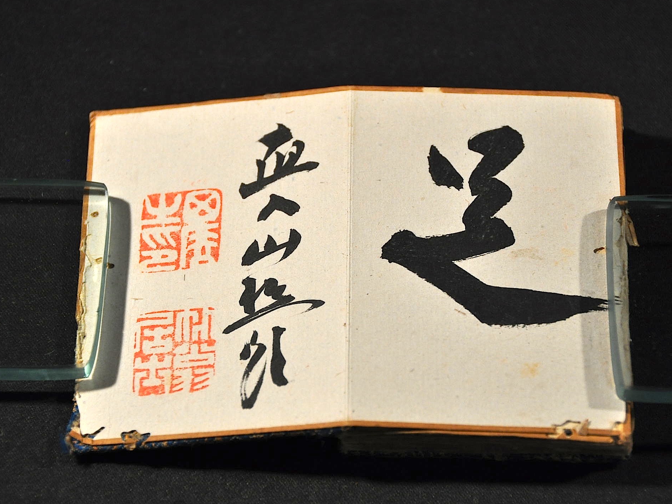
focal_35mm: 147
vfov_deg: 10.1
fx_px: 2854
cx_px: 348
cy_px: 251
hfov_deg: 13.4
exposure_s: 1/320
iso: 800
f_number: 6.3
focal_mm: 90
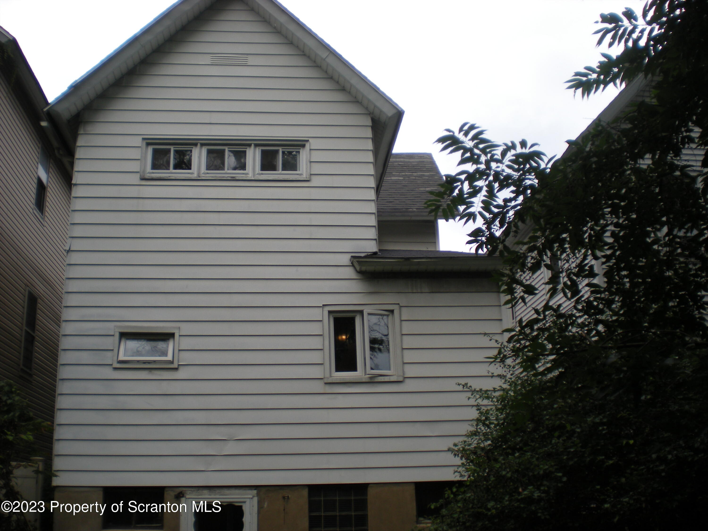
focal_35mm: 38
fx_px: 777
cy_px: 266
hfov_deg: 49.0
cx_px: 354
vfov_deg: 37.7
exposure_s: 1/198
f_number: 3.1
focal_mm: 6.3
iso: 64
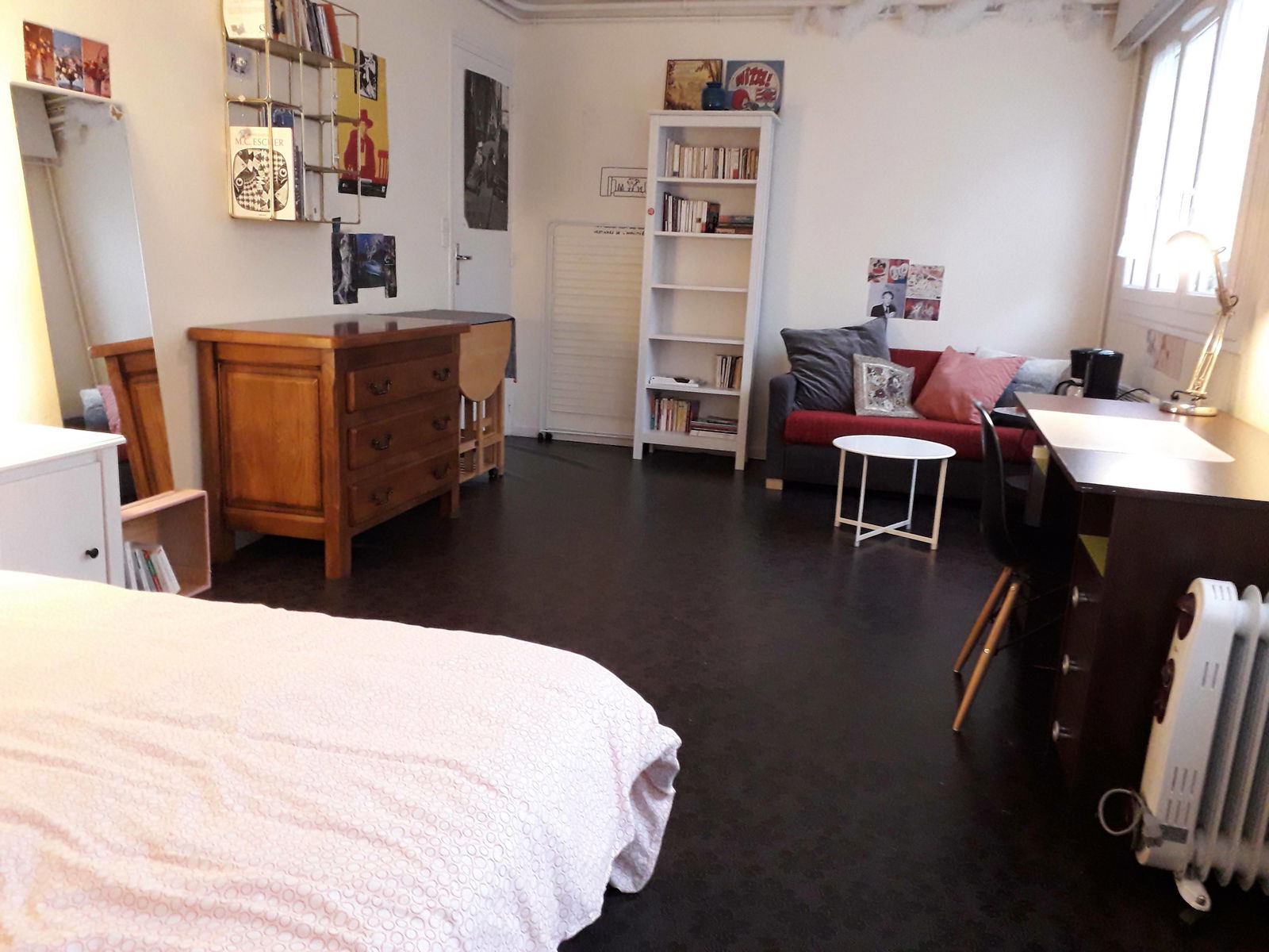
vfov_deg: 51.4
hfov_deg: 65.3
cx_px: 634
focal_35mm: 27
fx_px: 990
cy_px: 476
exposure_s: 1/25
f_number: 1.9
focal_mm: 3.6
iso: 320
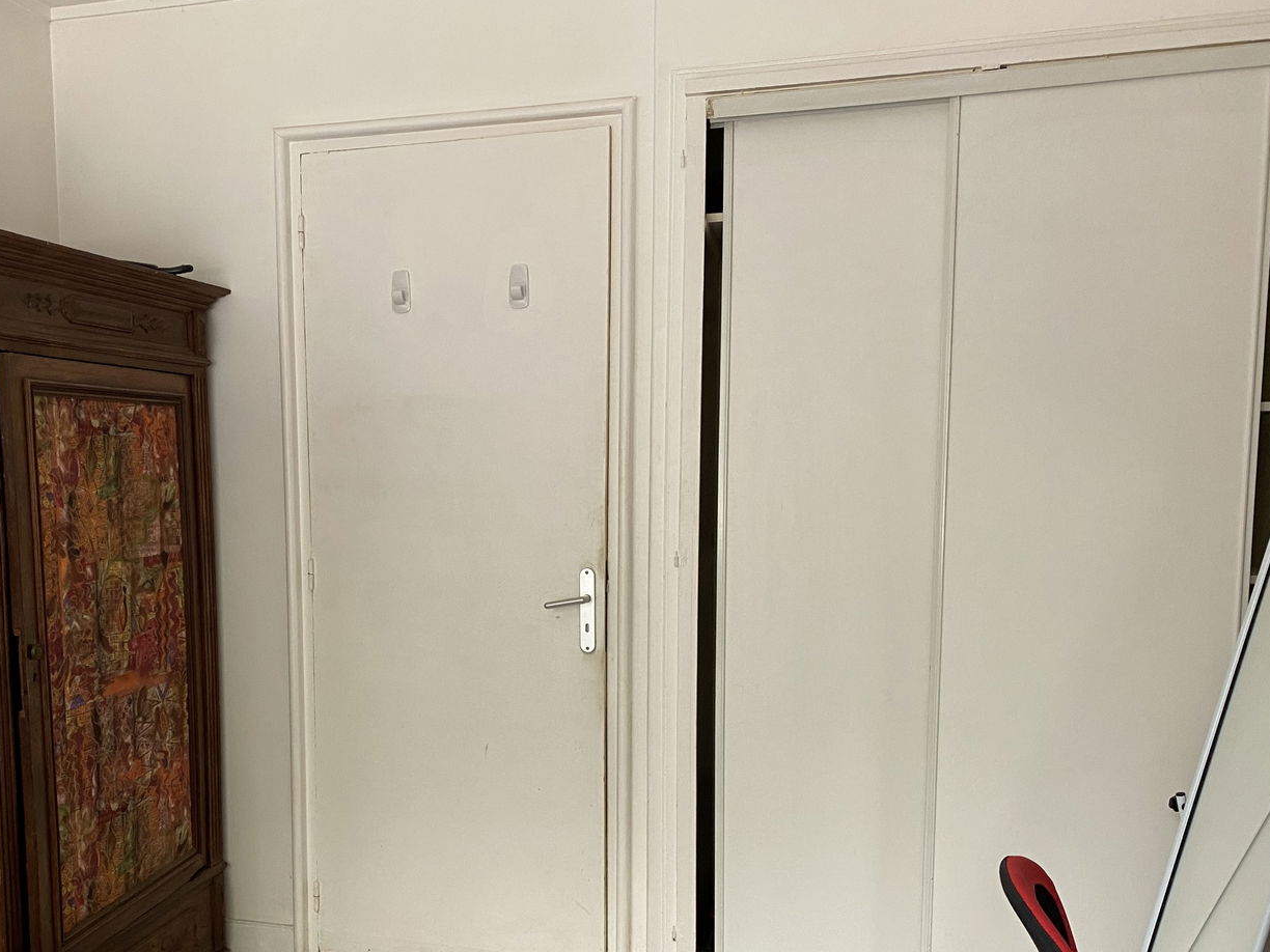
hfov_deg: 53.5
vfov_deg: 41.4
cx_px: 489
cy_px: 620
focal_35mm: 34
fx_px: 1247
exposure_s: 1/62
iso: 125
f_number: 1.8
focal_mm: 4.25
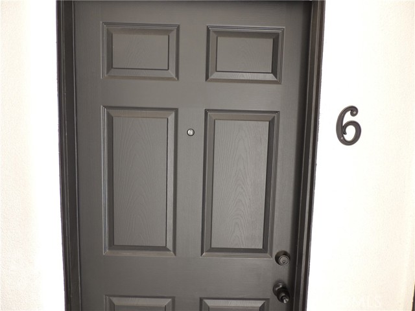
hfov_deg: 71.6
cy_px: 156
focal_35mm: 24
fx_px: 288
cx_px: 208
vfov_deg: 56.8
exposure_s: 1/40
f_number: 3
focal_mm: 4.3
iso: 100
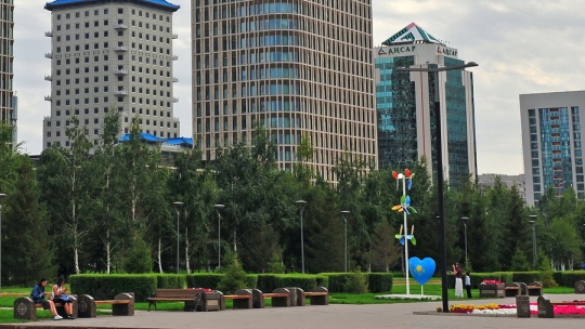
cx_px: 129
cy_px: -20
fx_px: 1443
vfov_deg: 12.8
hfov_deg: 22.6
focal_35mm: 93
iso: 200
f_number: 10
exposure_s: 1/250
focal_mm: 40
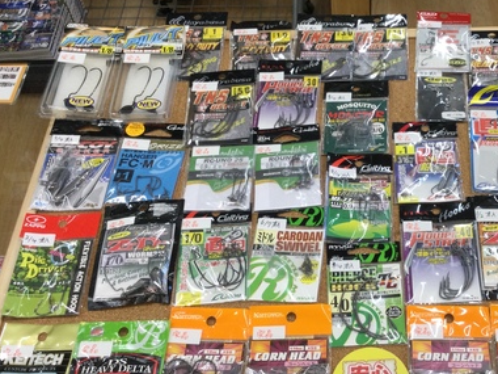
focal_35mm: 49
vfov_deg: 29.7
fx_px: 705
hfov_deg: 38.1
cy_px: 171
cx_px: 360
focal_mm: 3.3
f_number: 2.4
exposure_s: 1/40
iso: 25
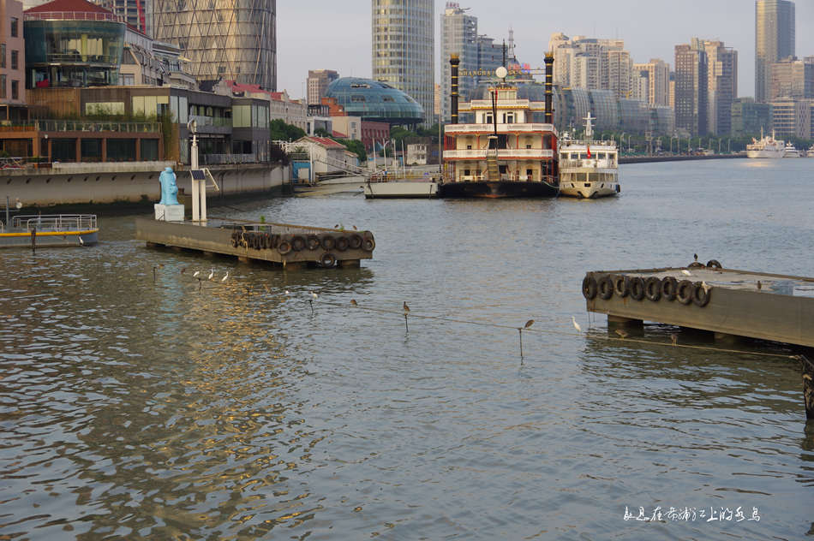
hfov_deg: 28.1
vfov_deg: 18.9
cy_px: 270
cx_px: 407
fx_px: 1627
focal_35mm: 72
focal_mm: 48
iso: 100
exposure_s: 1/100
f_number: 5.6
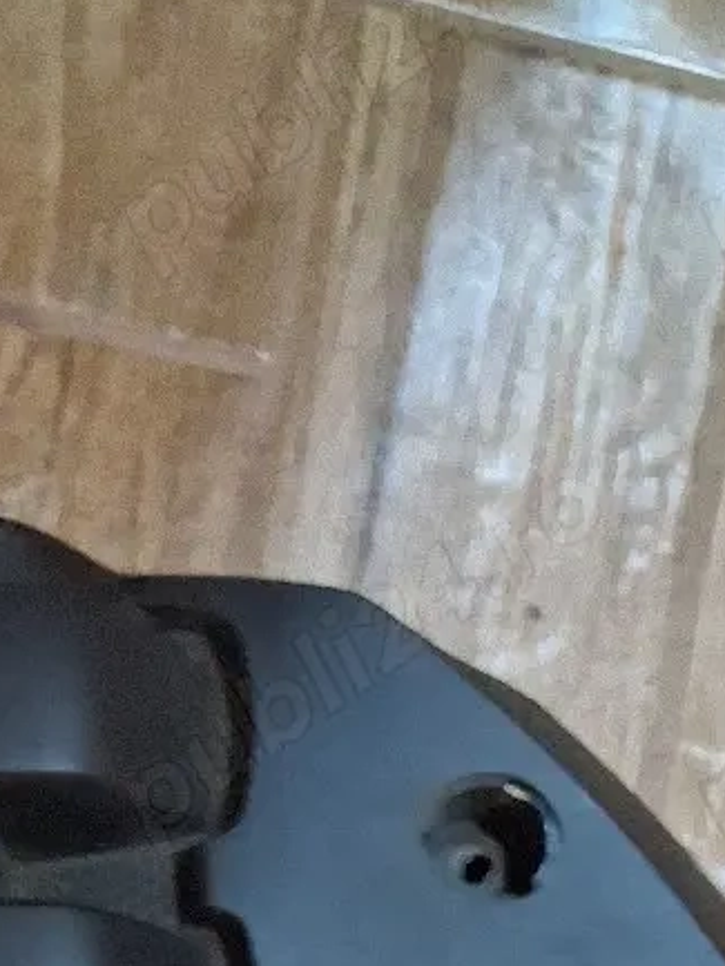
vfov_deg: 21.6
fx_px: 2233
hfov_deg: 17.8
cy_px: 1322
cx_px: -69
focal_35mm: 80
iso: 2000
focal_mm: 3.98
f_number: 1.8
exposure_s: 1/10
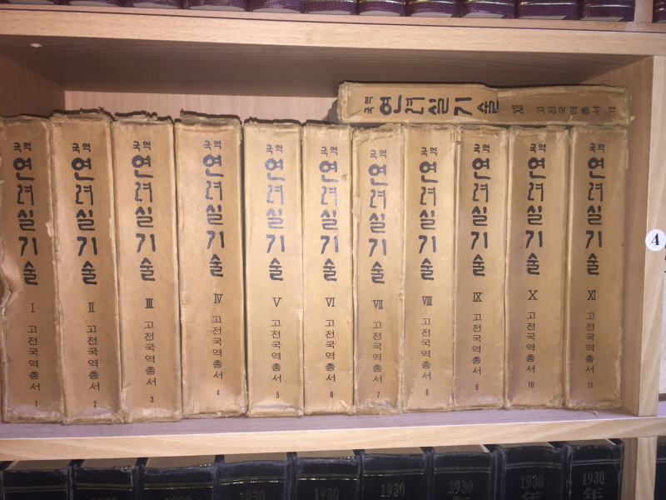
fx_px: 558
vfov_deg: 48.2
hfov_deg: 61.7
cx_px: 333
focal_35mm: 29
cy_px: 250
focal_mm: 4.15
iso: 40
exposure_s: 1/17
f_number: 2.2
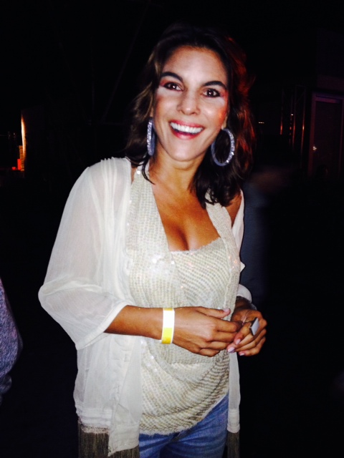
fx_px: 464
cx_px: 172
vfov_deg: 52.6
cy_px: 229
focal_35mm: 35
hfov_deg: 40.7
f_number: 2.4
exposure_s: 1/16
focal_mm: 4.28
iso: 200
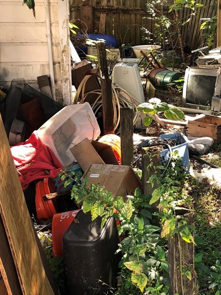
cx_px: 188
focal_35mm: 52
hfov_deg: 27.3
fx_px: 442
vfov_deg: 36.3
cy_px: 92
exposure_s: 1/120
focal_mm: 3.99
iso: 50
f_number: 1.8
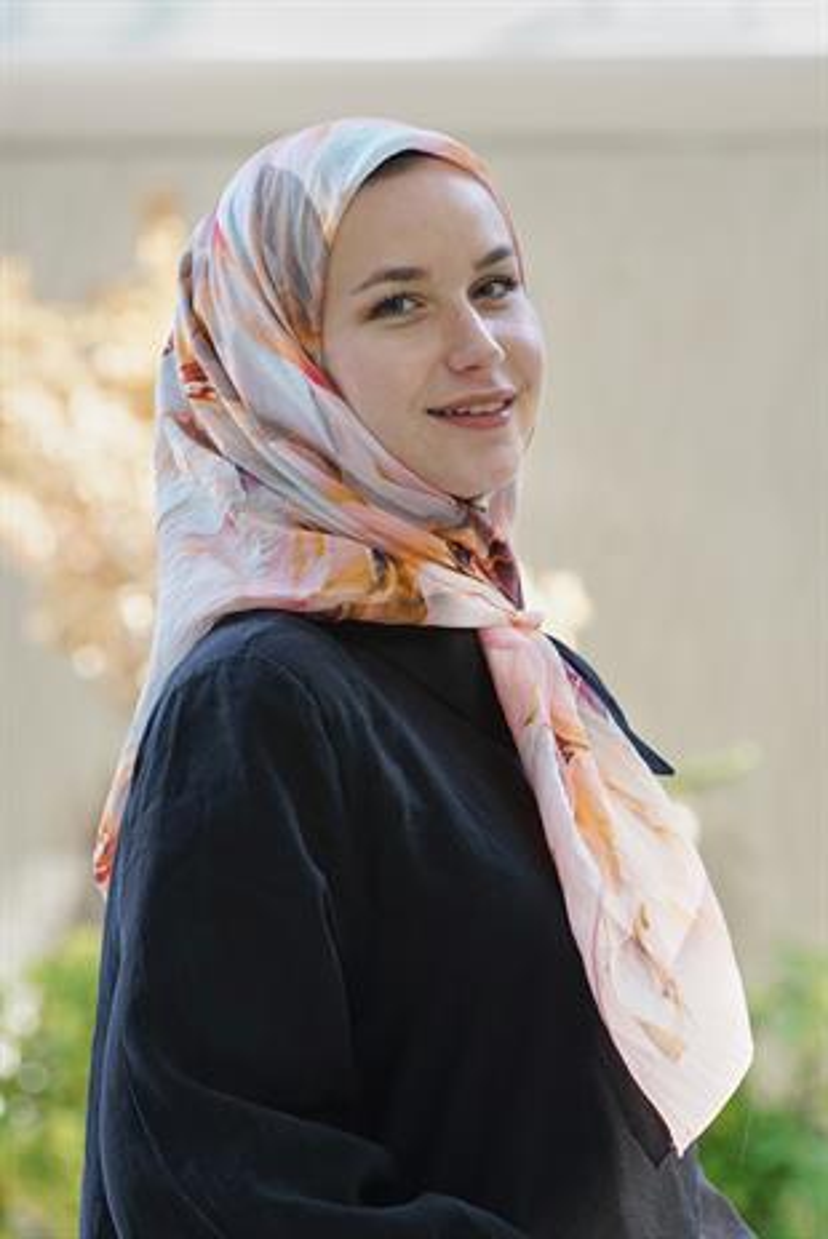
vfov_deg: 14.6
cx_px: 414
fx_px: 4822
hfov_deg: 9.8
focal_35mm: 140
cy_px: 620
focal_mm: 140
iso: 500
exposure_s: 1/125
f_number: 5.6
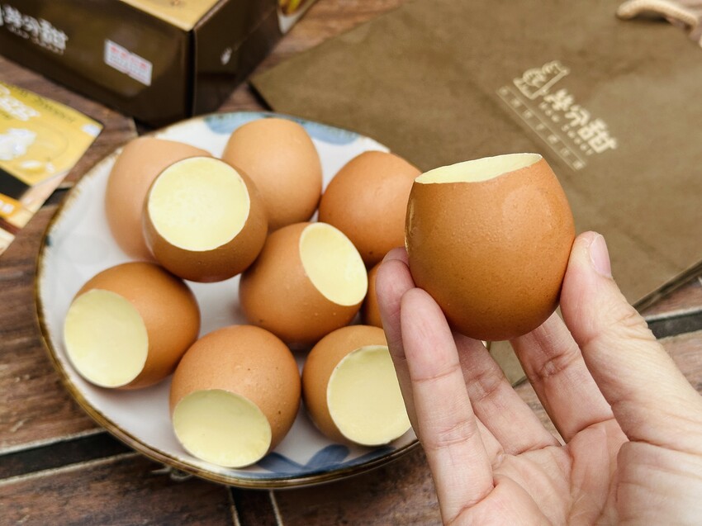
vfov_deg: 30.3
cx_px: 351
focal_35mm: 48
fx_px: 973
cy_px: 263
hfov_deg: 39.7
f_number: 1.78
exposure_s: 1/74
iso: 80
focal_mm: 6.86
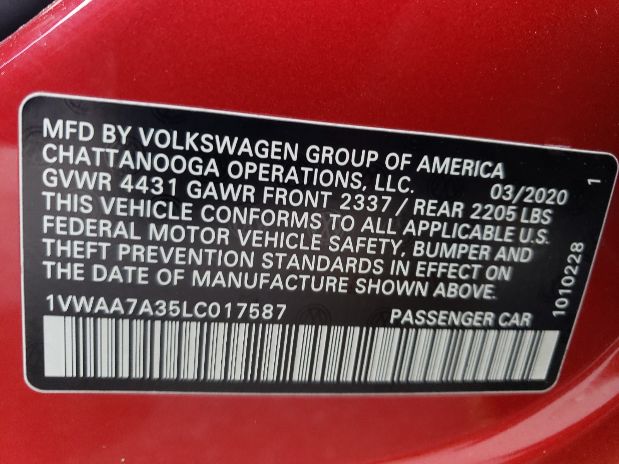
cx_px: 310
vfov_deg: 53.1
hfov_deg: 67.3
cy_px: 232
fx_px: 465
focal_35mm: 26
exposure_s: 1/120
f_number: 1.5
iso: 56
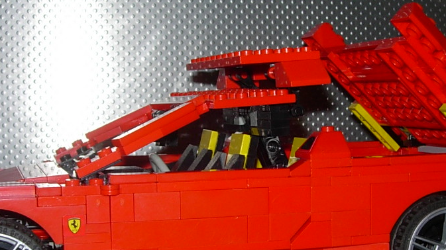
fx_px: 804
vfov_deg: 17.7
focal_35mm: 68
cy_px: 166
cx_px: 279
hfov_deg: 30.9
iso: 79
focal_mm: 8.5
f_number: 4.9
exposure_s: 1/64
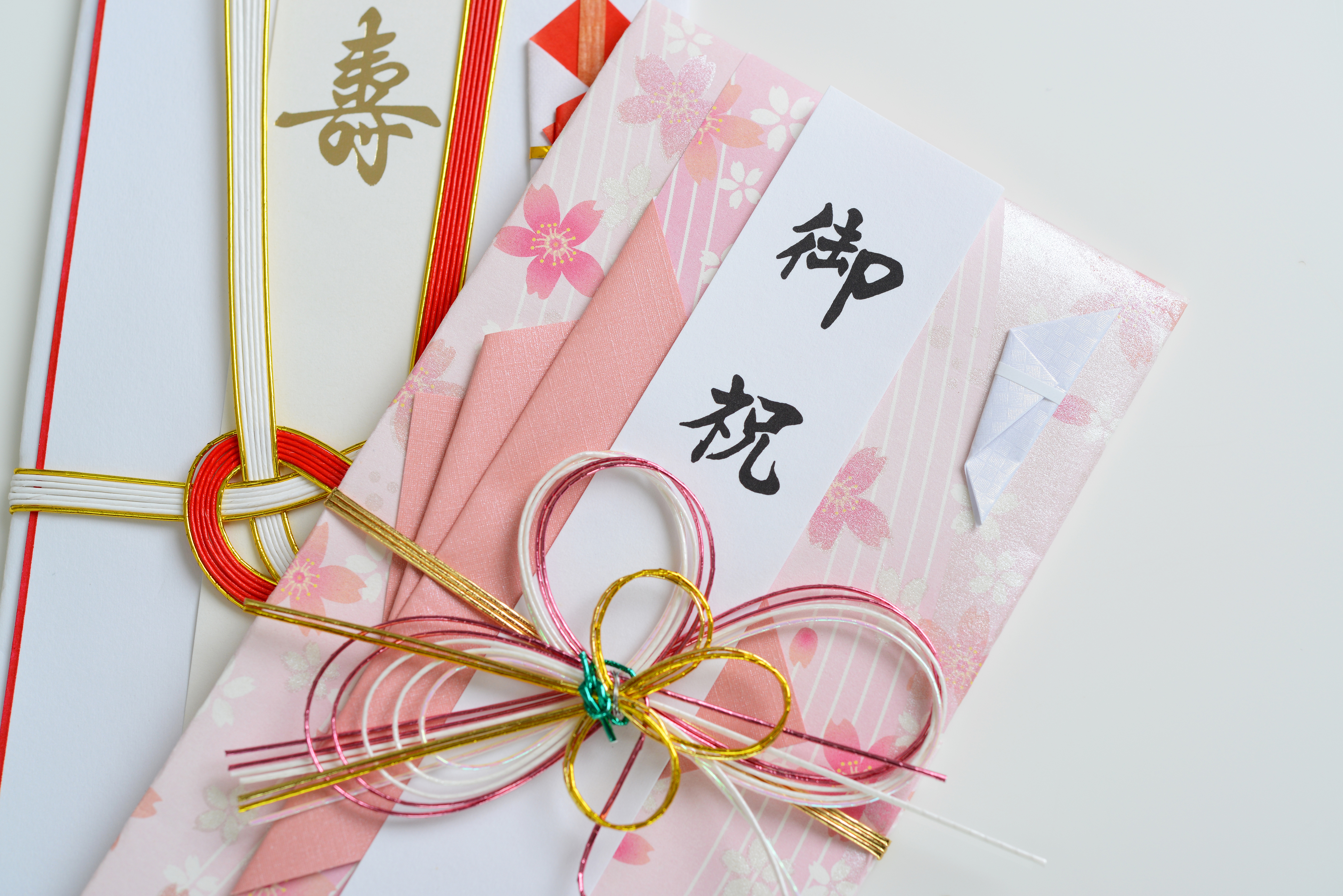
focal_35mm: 60
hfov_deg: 33.4
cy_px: 448
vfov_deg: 22.6
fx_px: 2239
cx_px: 672
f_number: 6.3
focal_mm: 60
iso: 200
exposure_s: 1/160
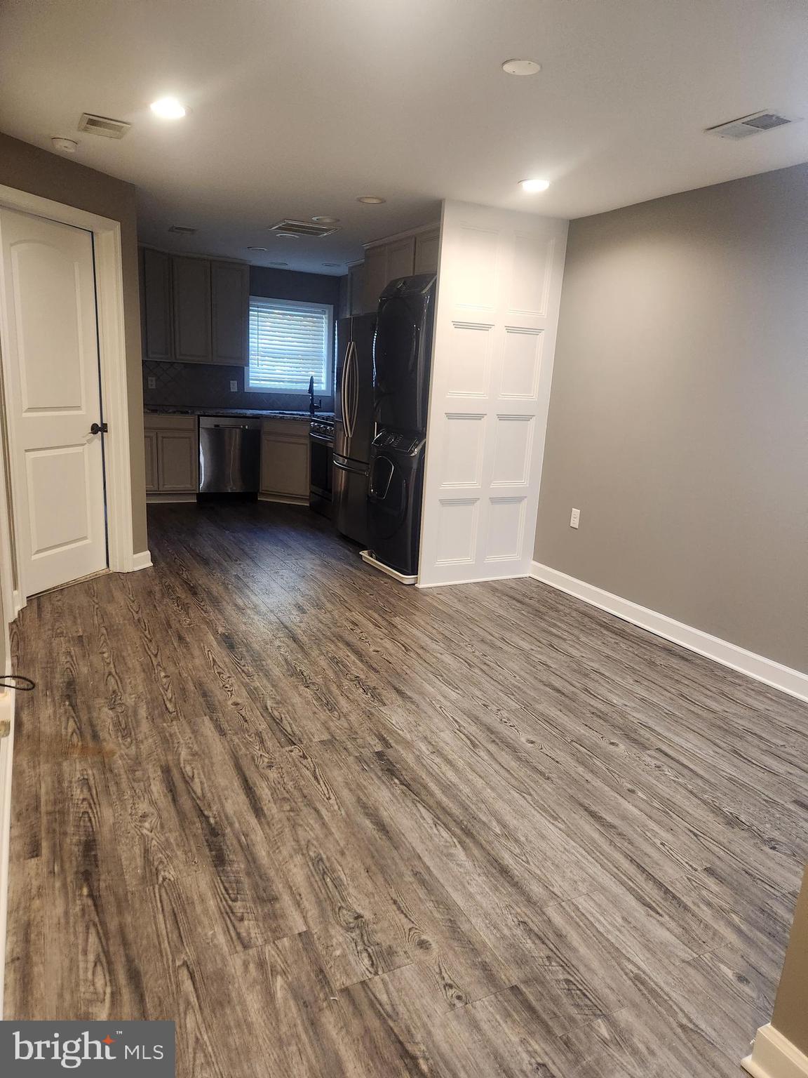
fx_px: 716
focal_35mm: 23
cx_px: 404
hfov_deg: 58.9
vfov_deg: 73.9
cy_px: 539
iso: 800
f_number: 1.8
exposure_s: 1/120
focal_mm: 5.4
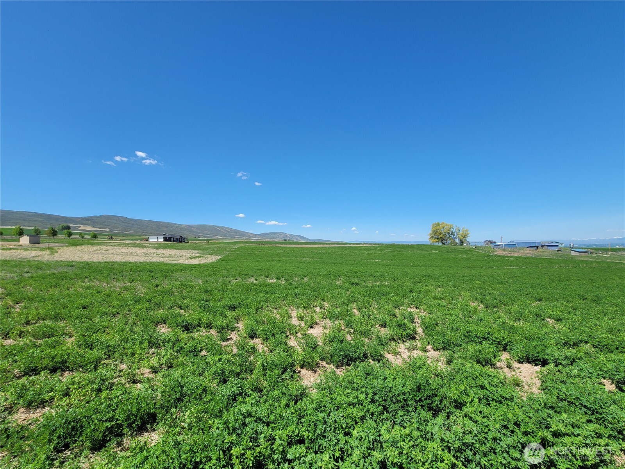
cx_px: 312
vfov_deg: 89.9
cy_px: 234
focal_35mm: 13
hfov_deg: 106.2
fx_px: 235
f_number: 2.2
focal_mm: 2.2
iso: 64
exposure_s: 1/1849
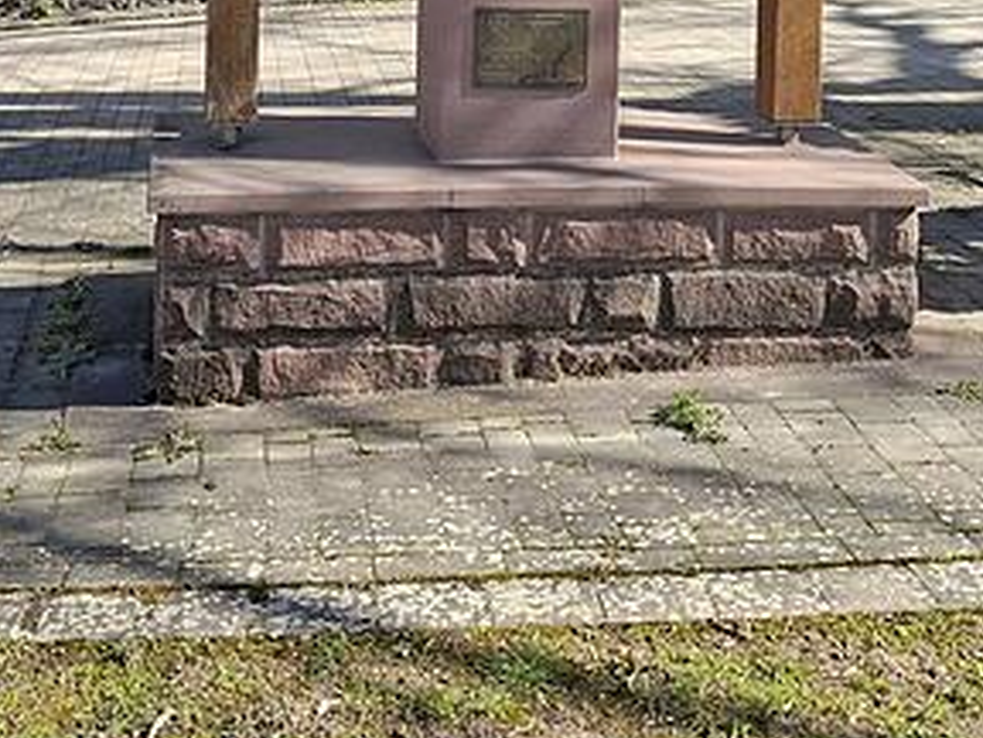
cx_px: 399
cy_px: -154
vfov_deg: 21.3
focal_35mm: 64
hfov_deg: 30.2
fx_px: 1817
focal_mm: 5.54
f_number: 1.8
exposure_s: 1/835
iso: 50
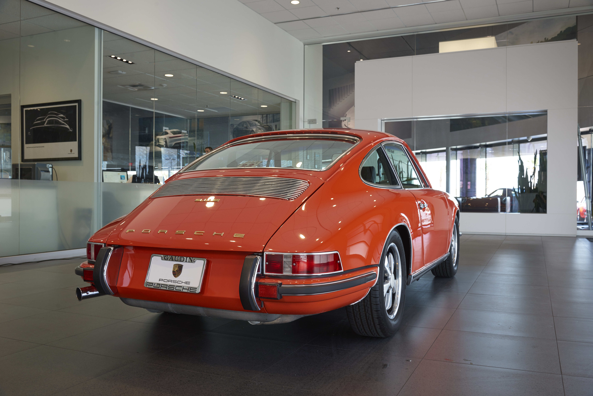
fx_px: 527
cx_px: 296
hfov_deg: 58.7
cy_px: 198
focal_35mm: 32
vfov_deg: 41.1
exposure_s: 1/10
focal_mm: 32
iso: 400
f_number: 8
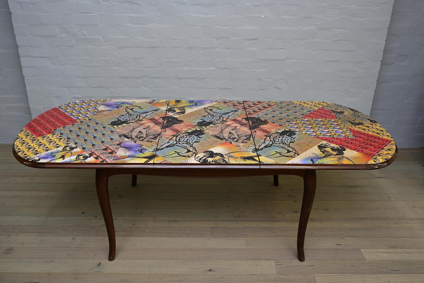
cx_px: 212
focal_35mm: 32
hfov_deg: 59.5
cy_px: 142
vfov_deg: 41.7
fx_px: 371
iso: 640
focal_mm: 31.5
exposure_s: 1/60
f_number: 4.5
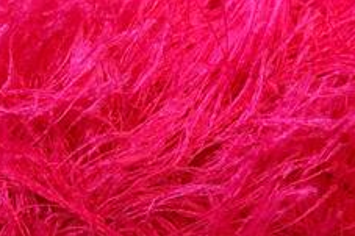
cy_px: 234
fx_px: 1517
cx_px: 95
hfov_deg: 13.3
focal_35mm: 154
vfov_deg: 8.8
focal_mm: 17.25
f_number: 2.9
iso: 200
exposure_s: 1/10.4
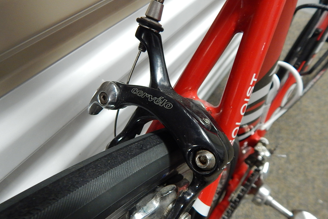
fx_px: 210
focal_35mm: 23
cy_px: 108
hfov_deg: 76.1
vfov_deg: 55.1
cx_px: 164
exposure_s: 1/30
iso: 400
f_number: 3
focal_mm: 4
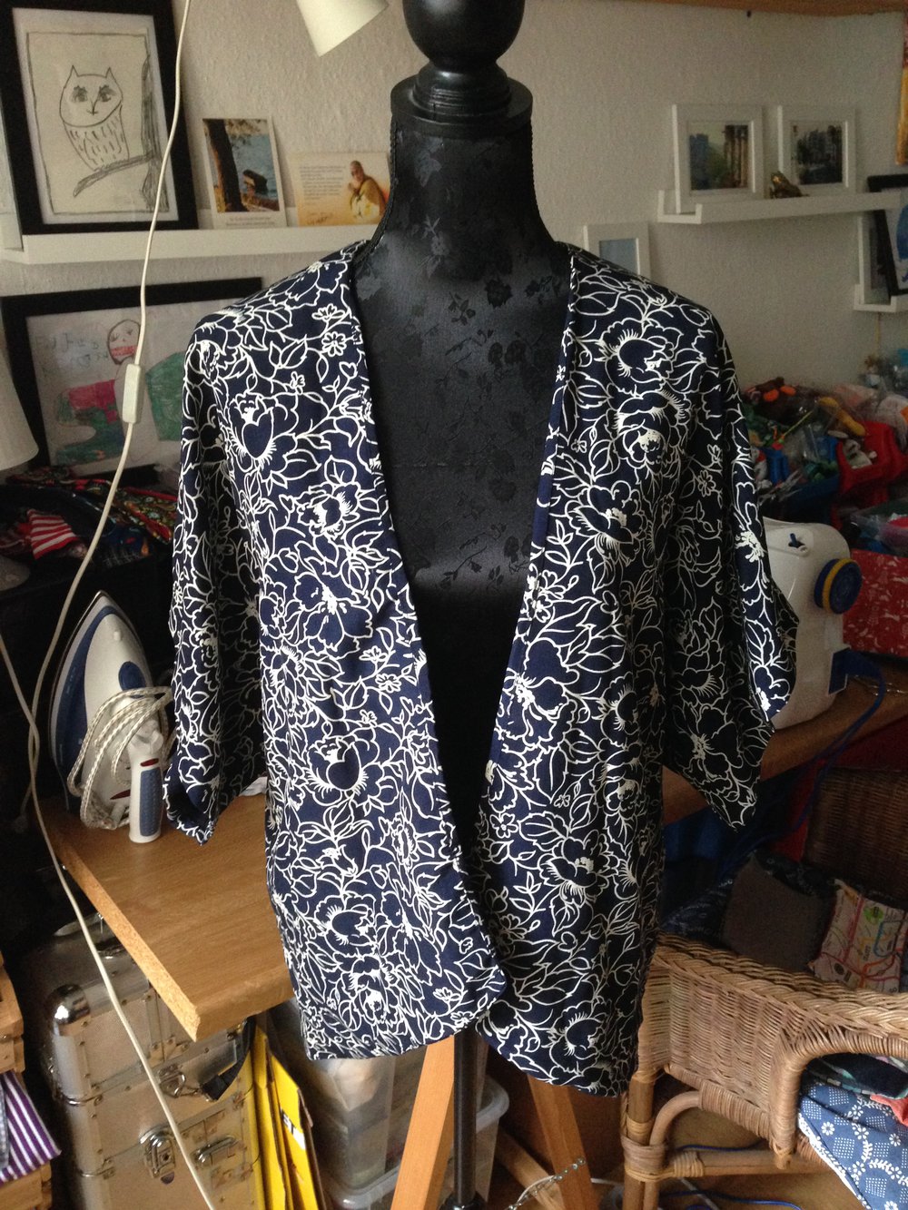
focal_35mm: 33
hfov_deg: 43.0
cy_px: 605
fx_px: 1154
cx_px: 454
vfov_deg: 55.3
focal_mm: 4.12
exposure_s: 1/20
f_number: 2.4
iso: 320
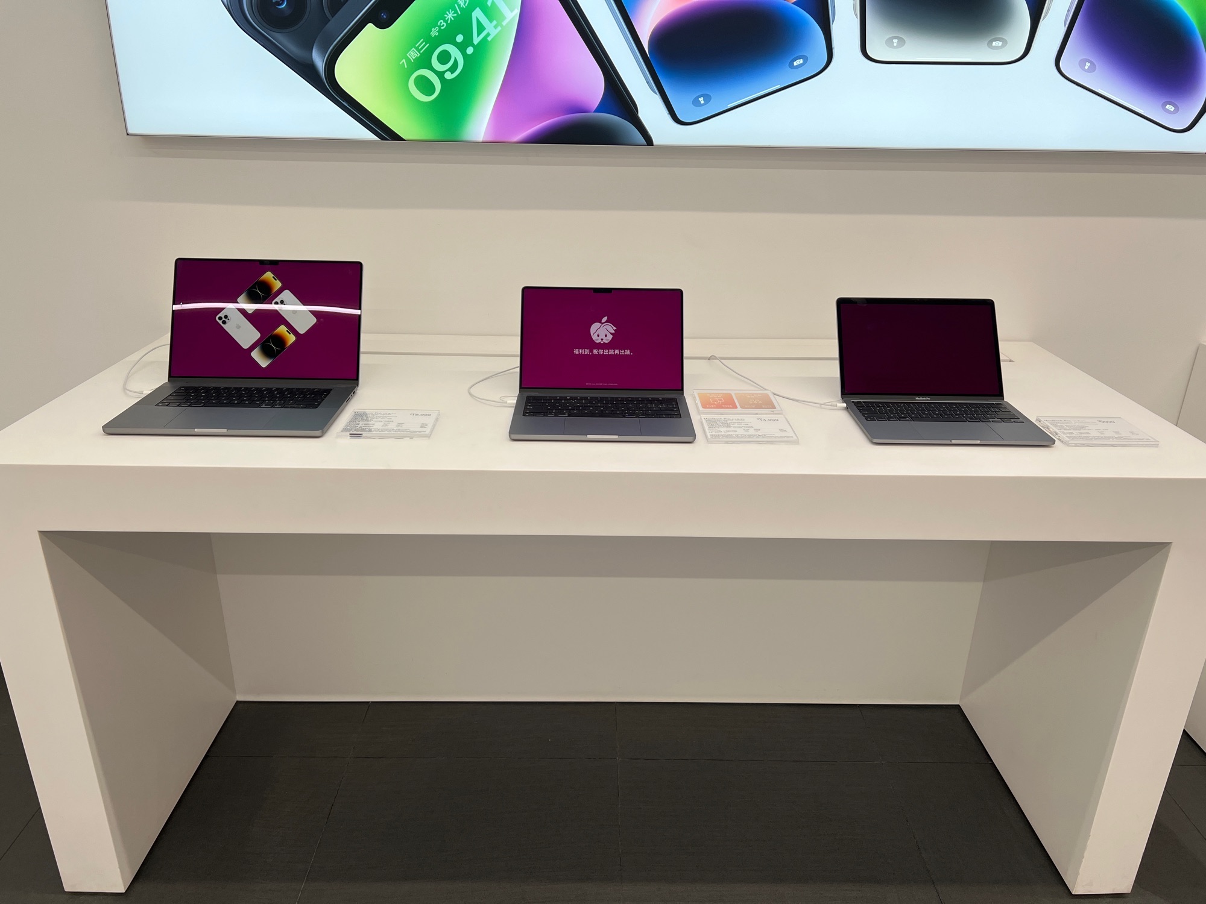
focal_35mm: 26
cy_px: 452
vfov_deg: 53.1
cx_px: 603
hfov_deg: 67.3
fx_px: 906
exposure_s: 1/178
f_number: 1.5
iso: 40
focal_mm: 5.7
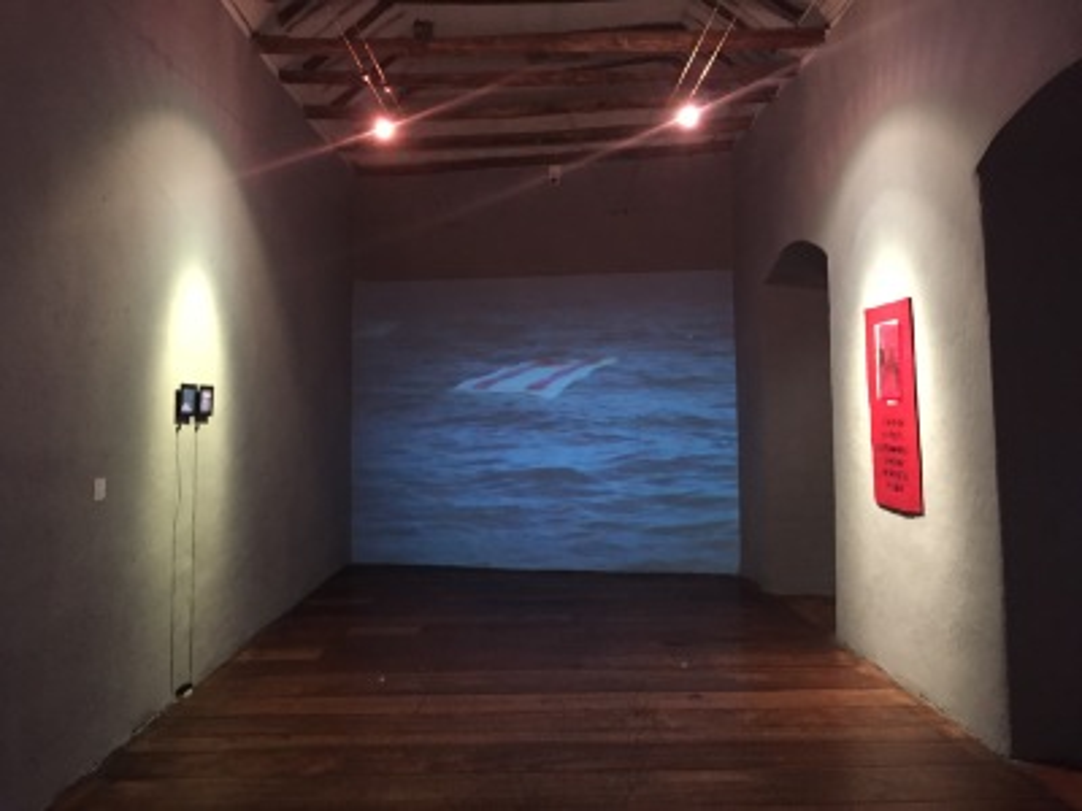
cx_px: 541
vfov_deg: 48.2
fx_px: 906
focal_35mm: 29
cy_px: 406
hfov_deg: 61.7
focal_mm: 4.15
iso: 320
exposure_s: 1/17
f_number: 2.2
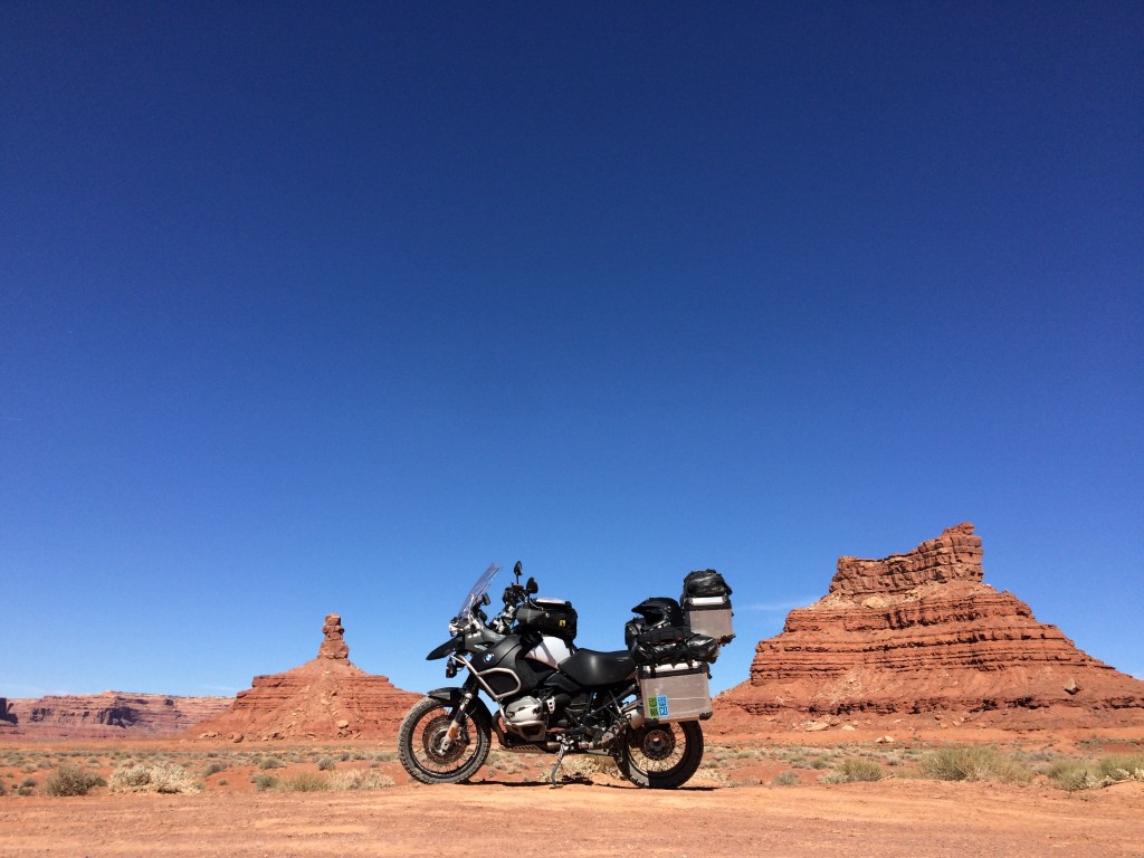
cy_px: 429
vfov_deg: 48.2
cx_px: 572
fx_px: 958
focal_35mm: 29
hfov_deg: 61.7
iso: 32
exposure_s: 1/2933
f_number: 2.2
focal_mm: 4.15
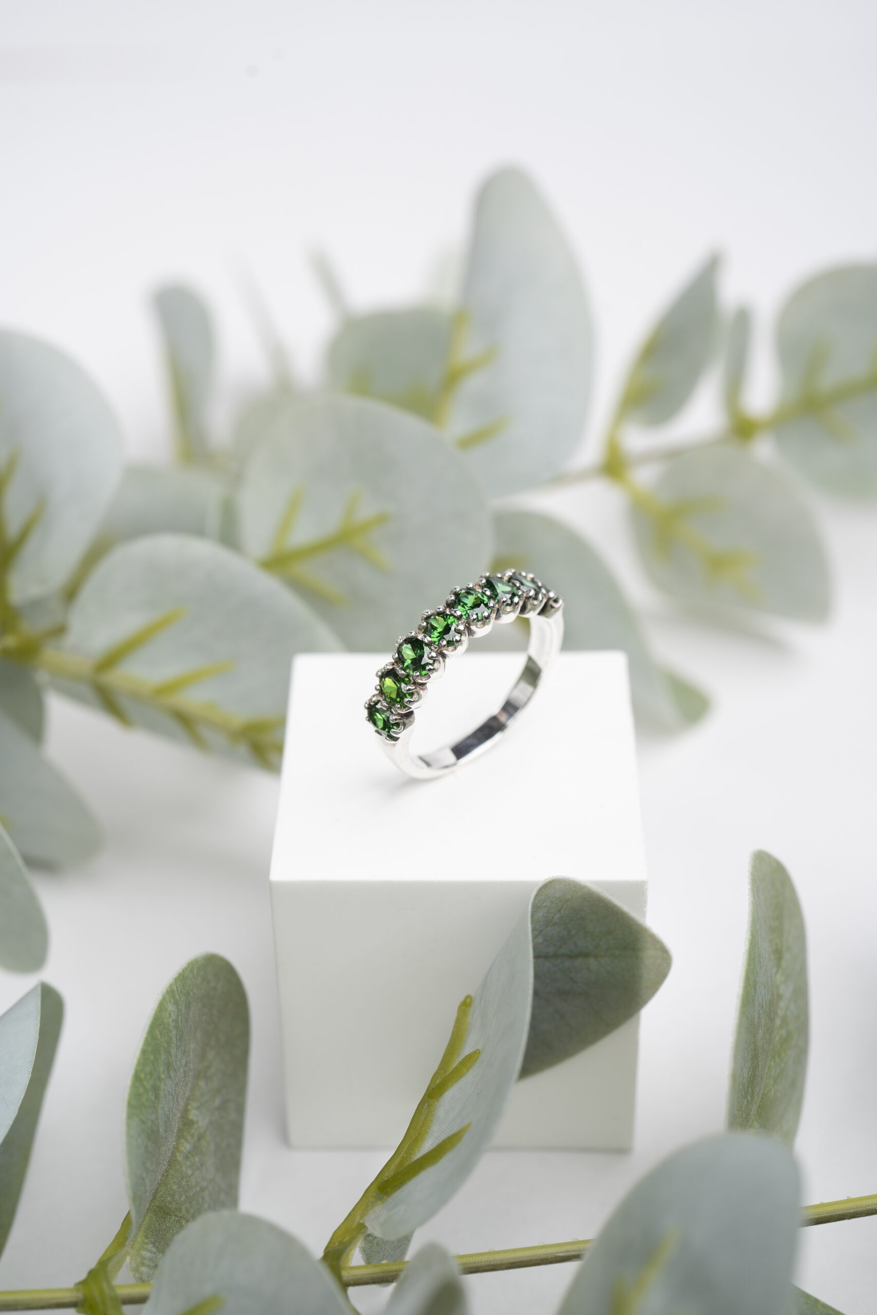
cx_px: 438
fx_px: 1827
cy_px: 658
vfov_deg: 39.6
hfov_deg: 27.0
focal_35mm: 50
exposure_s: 1/40
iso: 250
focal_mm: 50
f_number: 7.1
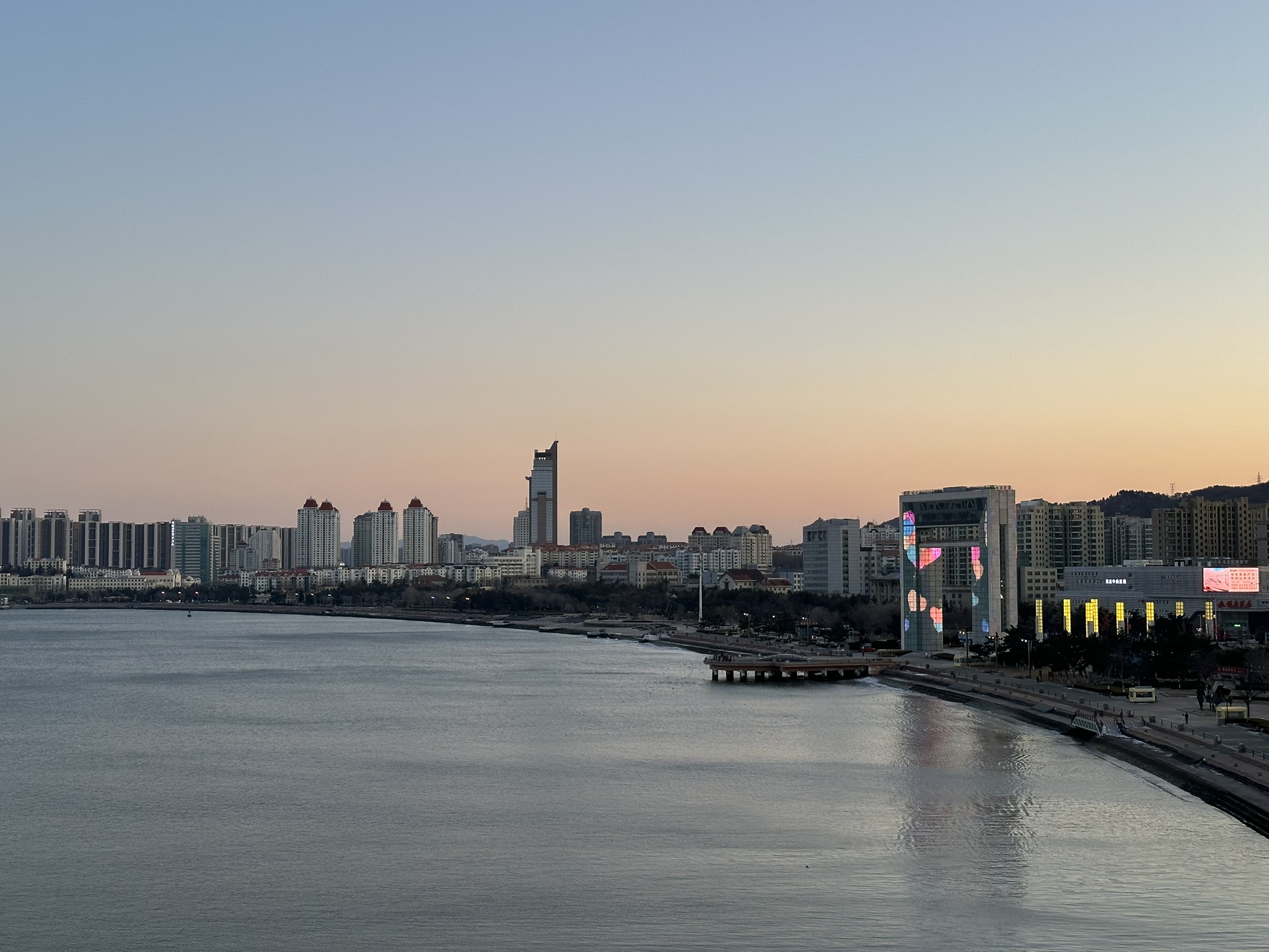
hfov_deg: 39.7
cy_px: 476
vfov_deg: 30.3
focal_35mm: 48
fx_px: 1760
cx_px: 634
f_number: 1.78
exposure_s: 1/162
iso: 50
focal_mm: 6.86
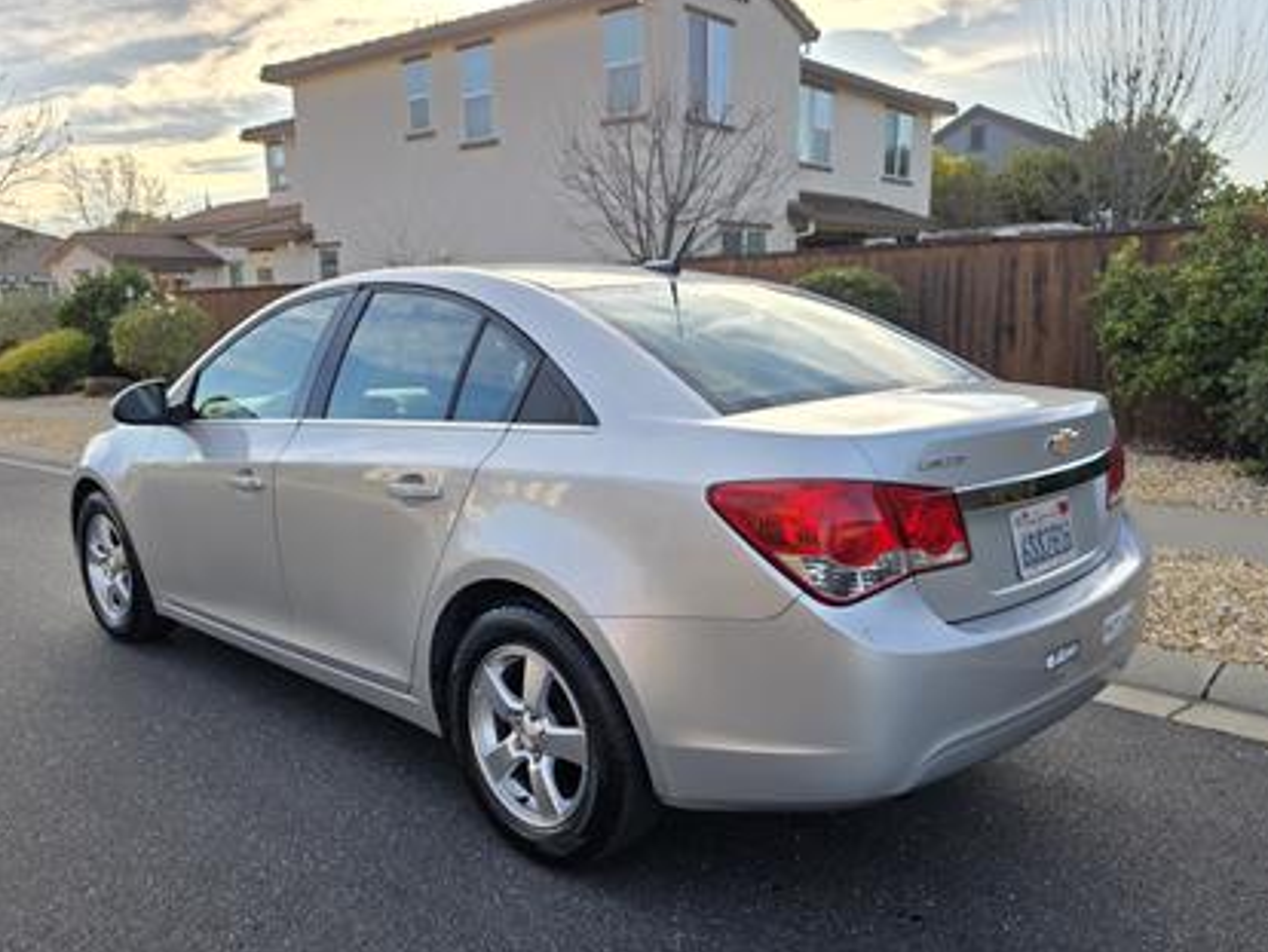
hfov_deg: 63.4
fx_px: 1026
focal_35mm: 28
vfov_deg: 49.6
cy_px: 557
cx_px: 616
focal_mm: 6.3
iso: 80
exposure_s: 1/1610
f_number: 1.7
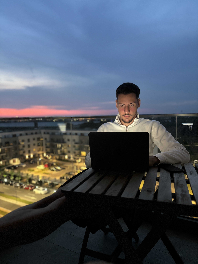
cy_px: 132
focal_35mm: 26
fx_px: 198
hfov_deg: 53.1
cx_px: 99
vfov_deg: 67.3
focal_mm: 5.96
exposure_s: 1/25
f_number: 1.6
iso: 1000
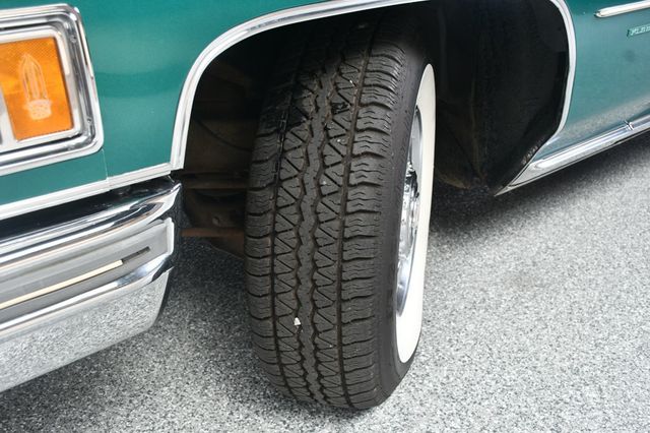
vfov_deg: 36.8
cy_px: 216
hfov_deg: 53.2
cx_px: 325
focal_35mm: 36
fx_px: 650
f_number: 5.6
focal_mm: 24
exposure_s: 1/160
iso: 100
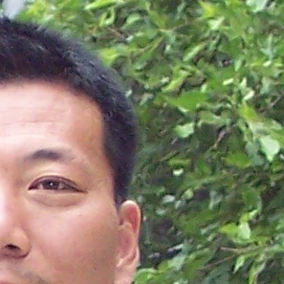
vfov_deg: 3.2
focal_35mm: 552
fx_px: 5124
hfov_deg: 3.1
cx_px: -738
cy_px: 431
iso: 140
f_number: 3.4
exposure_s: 1/90
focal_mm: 13.3
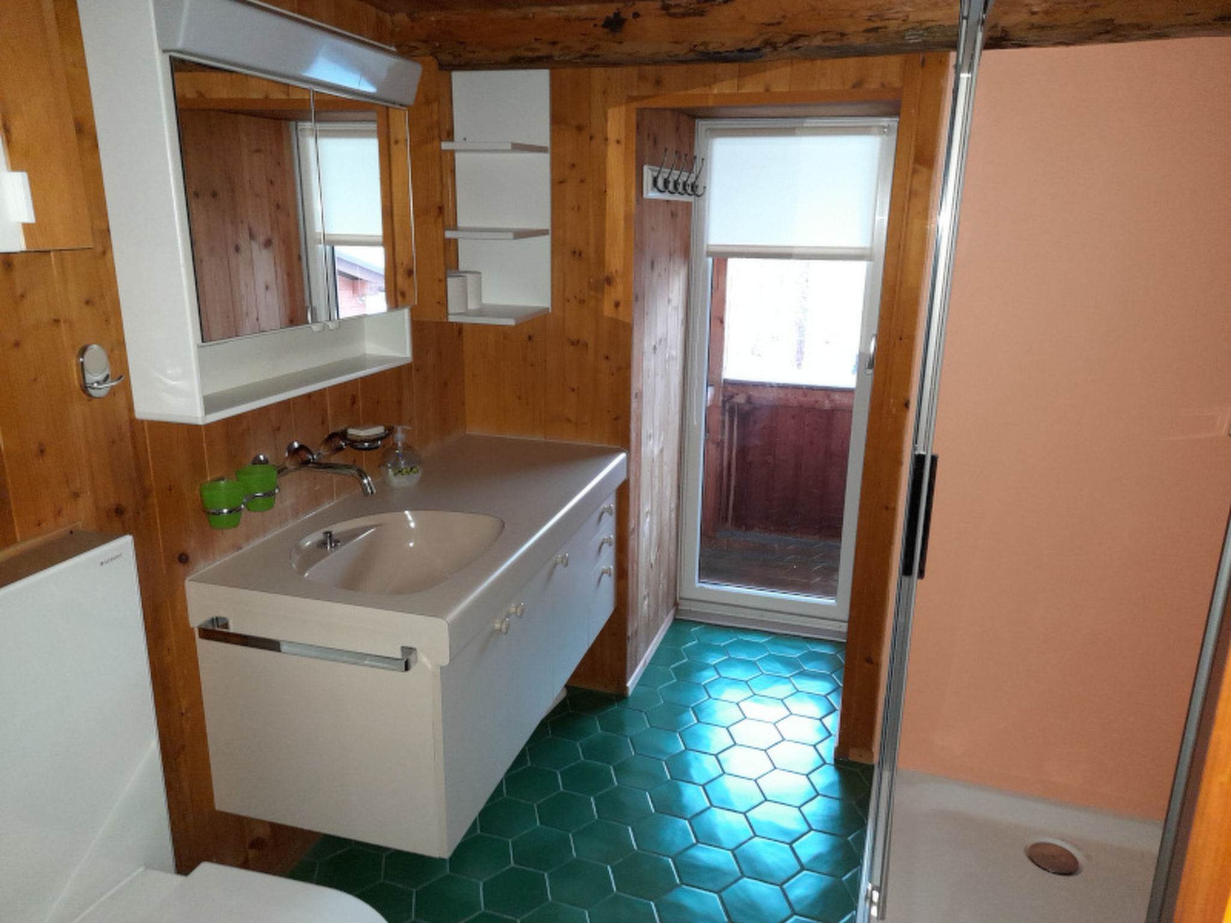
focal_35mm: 25
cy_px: 462
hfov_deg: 69.4
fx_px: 889
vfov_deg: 54.9
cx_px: 616
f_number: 2
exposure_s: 1/25
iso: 500
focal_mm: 4.6
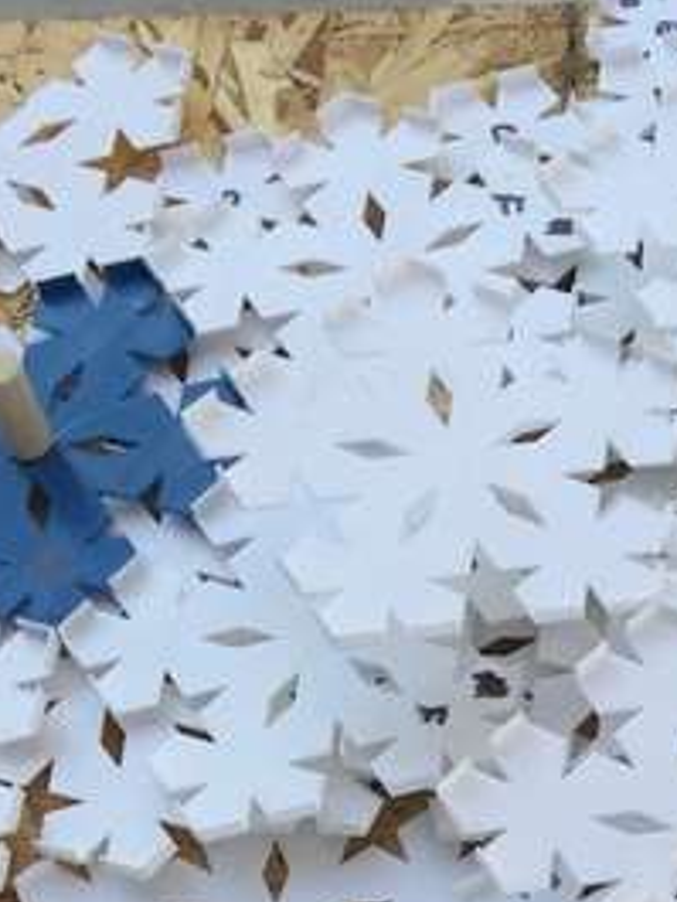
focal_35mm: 105
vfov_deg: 15.9
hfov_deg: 13.2
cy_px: 1627
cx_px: 1078
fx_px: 2736
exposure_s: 1/309
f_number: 2.2
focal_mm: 4.15
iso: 32
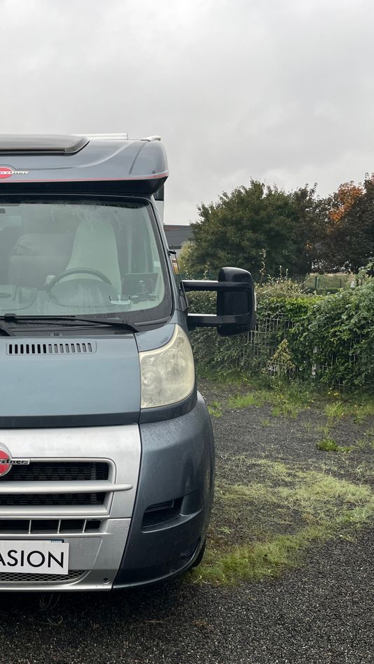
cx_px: 1
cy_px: 333
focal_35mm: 38
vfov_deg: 52.8
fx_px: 670
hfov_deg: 29.2
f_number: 1.6
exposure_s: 1/396
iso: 50
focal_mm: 5.1
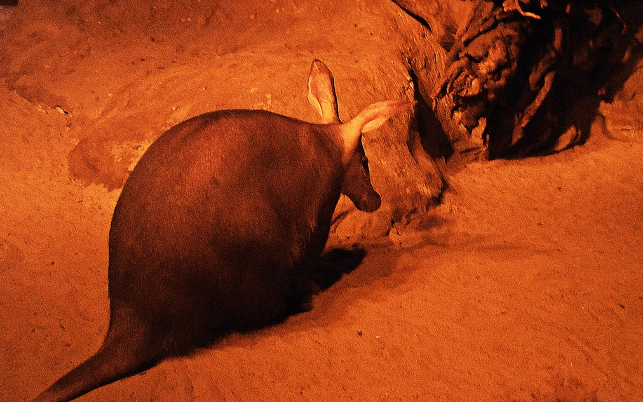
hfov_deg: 31.5
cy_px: 208
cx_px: 323
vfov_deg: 20.0
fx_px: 1139
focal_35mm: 65
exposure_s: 1/3
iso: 6400
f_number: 4.5
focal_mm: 42
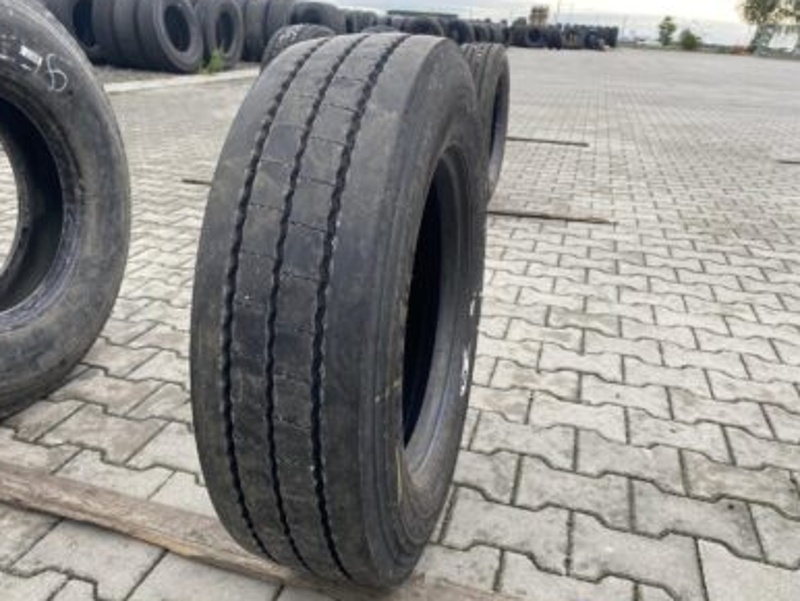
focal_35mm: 29
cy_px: 324
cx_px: 359
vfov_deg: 48.2
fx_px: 671
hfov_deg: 61.5
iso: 64
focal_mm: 4.25
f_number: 1.8
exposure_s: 1/122
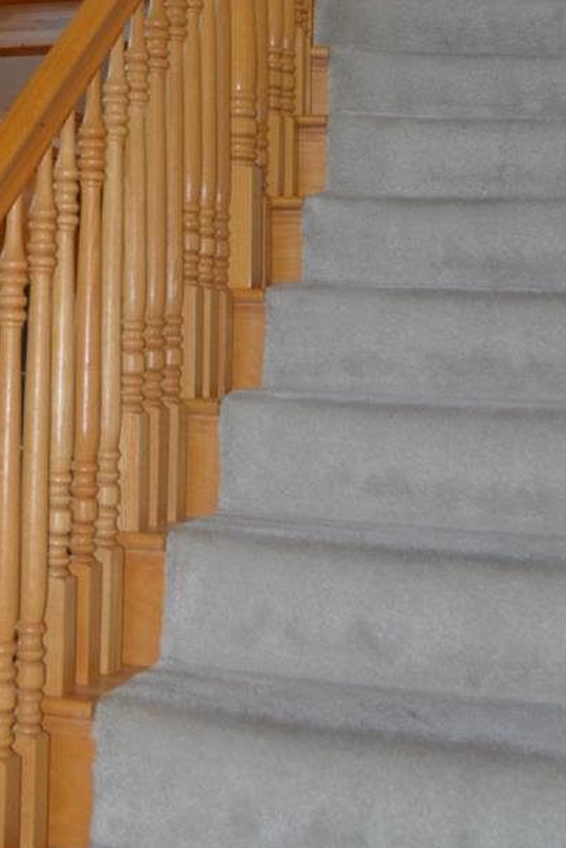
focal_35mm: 67
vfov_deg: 29.1
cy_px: 122
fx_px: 1579
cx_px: 34
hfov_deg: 19.9
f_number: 3.5
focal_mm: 18
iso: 400
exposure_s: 1/60
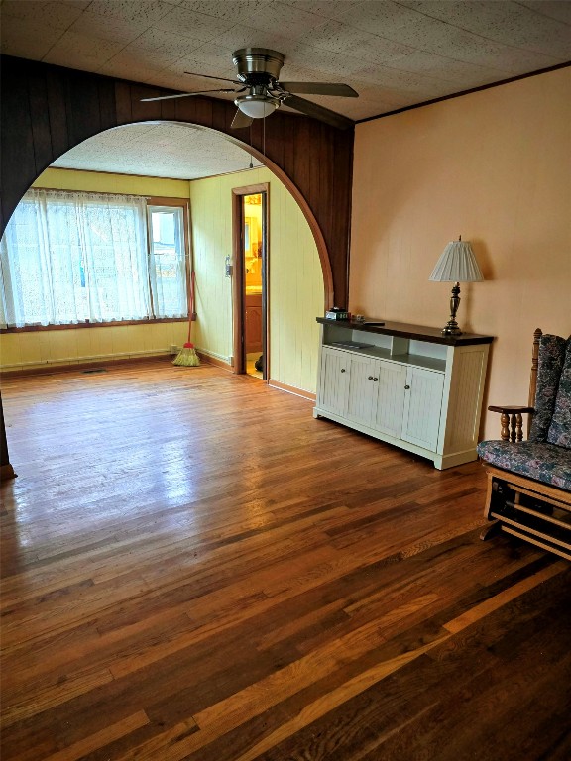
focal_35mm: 23
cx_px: 286
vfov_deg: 73.9
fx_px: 506
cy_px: 380
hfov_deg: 58.9
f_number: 1.7
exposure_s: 1/120
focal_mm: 6.3
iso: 640
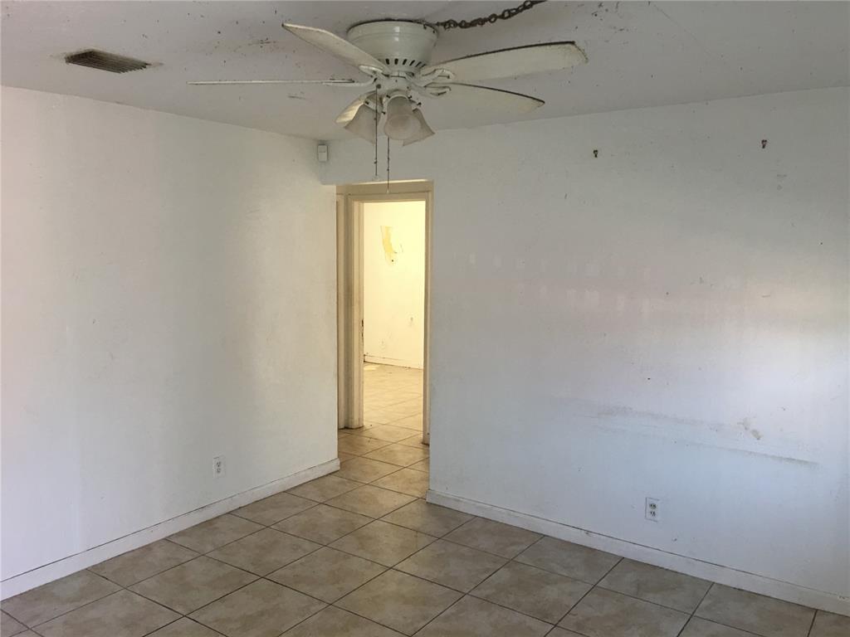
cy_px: 318
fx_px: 712
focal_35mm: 29
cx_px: 425
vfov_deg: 48.2
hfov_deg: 61.7
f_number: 2.2
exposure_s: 1/15
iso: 32
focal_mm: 4.15
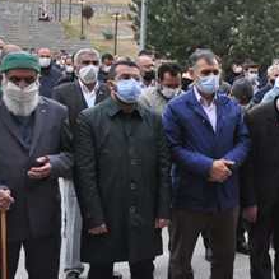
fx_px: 620
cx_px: 382
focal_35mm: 68
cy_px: 116
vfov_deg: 25.3
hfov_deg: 22.2
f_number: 8
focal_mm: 18
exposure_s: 1/250
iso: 1600
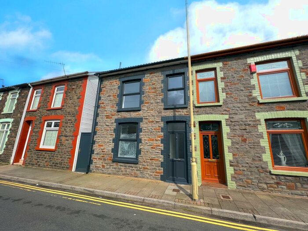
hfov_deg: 106.2
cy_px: 116
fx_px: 116
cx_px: 154
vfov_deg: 89.9
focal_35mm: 13
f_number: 1.8
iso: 32
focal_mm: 1.57
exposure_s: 1/1220
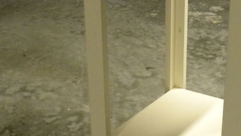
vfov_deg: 14.8
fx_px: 524
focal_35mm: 82
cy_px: 70
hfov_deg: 25.5
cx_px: 185
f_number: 2.8
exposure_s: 1/29.1
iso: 400
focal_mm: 5.2
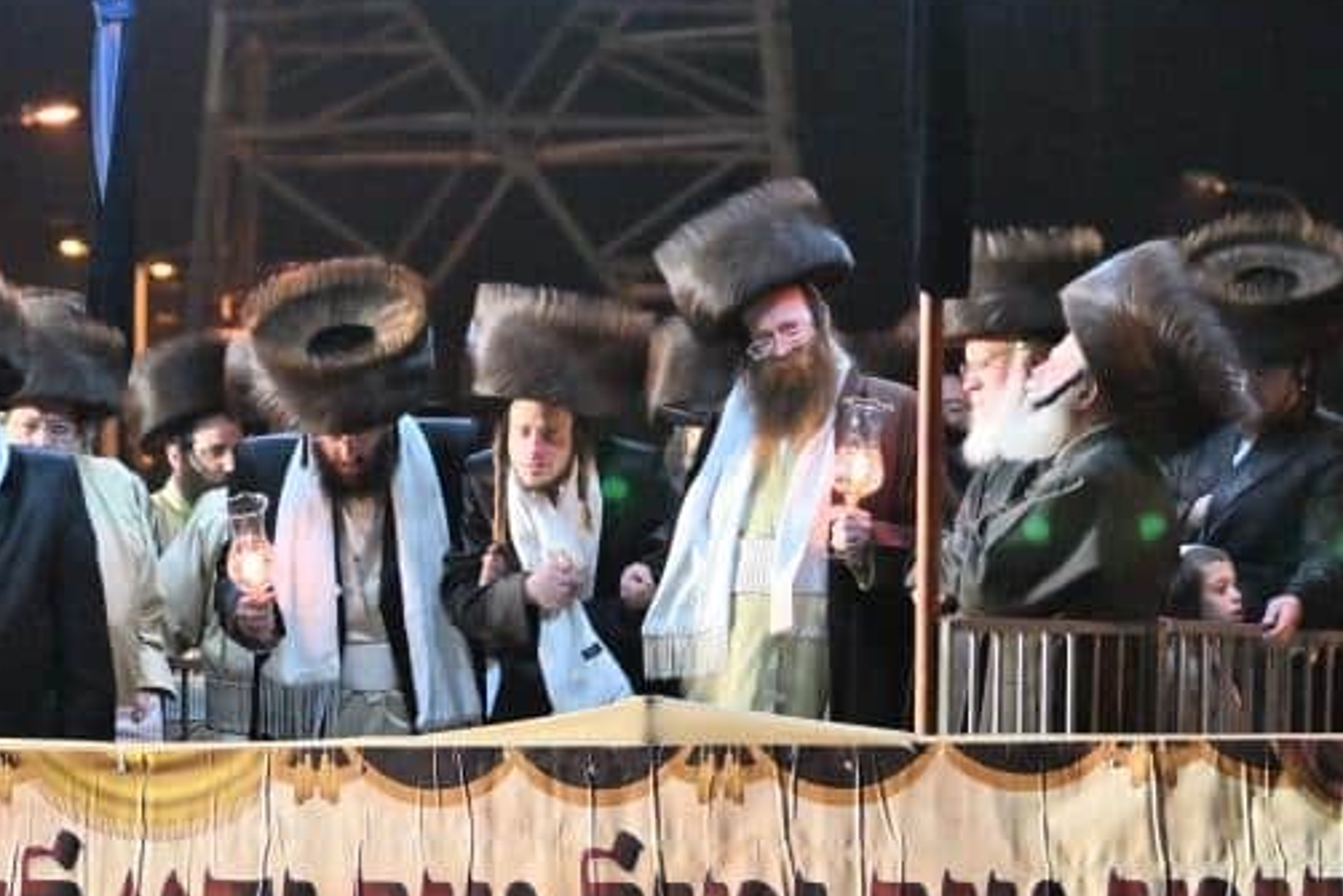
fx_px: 7985
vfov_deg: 6.4
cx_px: 492
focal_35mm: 214
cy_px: 211
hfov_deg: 9.6
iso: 1000
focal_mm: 70
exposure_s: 1/160
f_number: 2.8
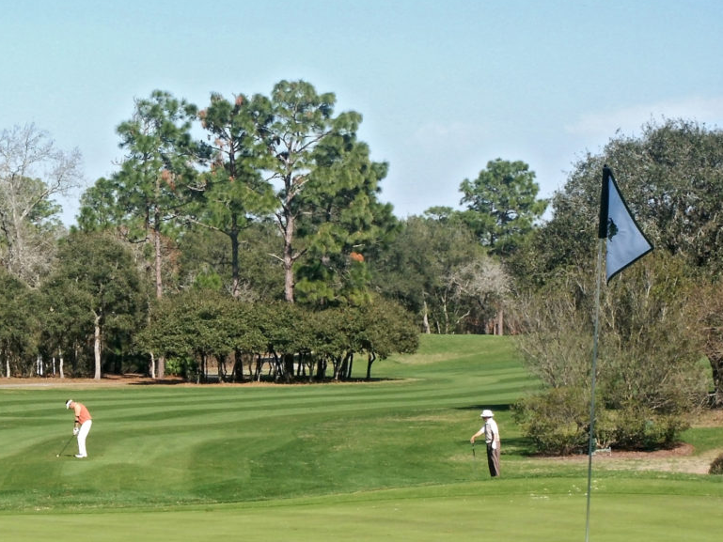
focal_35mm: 154
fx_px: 3217
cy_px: 357
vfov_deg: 9.6
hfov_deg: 12.8
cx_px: 277
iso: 100
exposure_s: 1/180
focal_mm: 28.52
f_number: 9.5
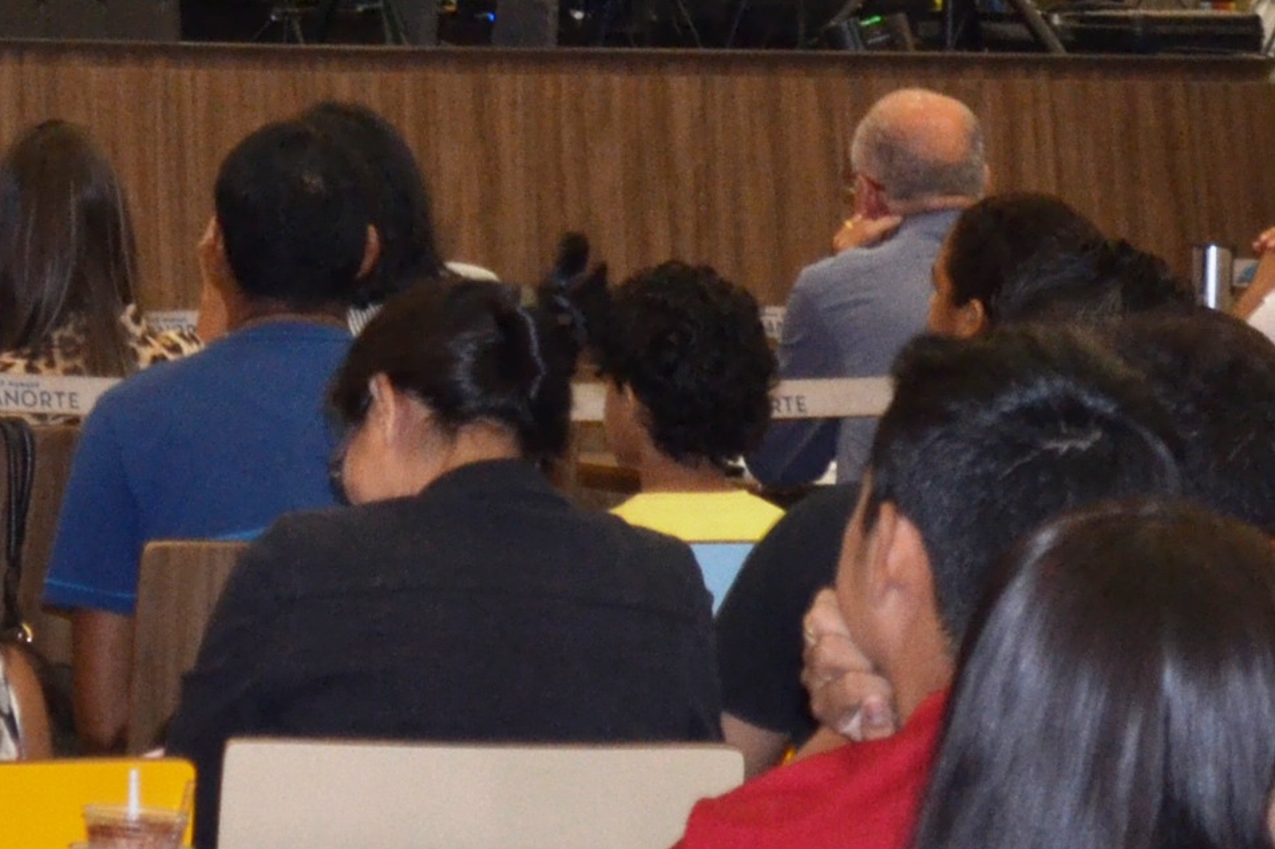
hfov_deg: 7.3
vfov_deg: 4.8
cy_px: -598
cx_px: 56
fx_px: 10021
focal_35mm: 283
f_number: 5.6
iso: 800
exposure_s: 1/50
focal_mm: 52
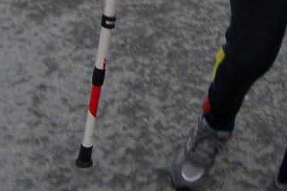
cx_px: 268
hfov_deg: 15.6
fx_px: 1036
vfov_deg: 10.2
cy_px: -83
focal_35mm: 130
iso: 64
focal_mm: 6.3
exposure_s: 1/320
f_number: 4
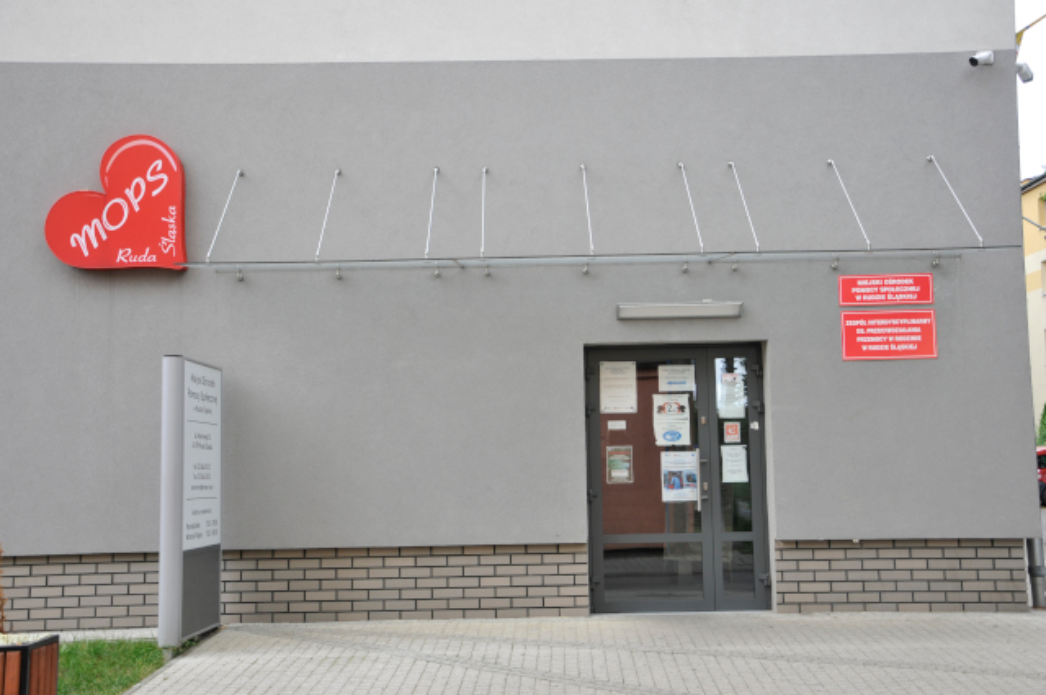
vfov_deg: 31.8
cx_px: 523
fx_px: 1219
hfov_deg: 46.5
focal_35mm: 42
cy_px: 348
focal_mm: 28
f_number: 4.5
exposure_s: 1/125
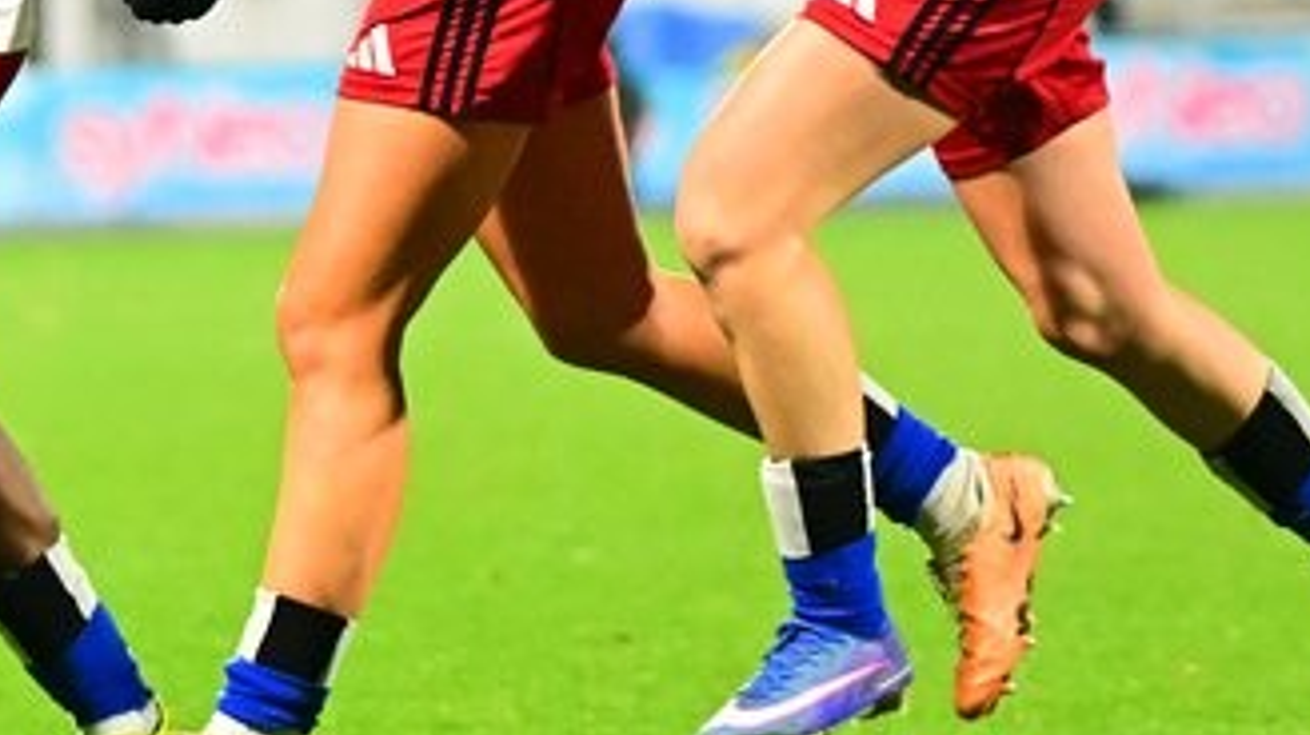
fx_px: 16558
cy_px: -244
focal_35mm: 477
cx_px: 82
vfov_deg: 2.5
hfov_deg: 4.5
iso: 6400
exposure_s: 1/1250
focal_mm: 125
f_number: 2.8
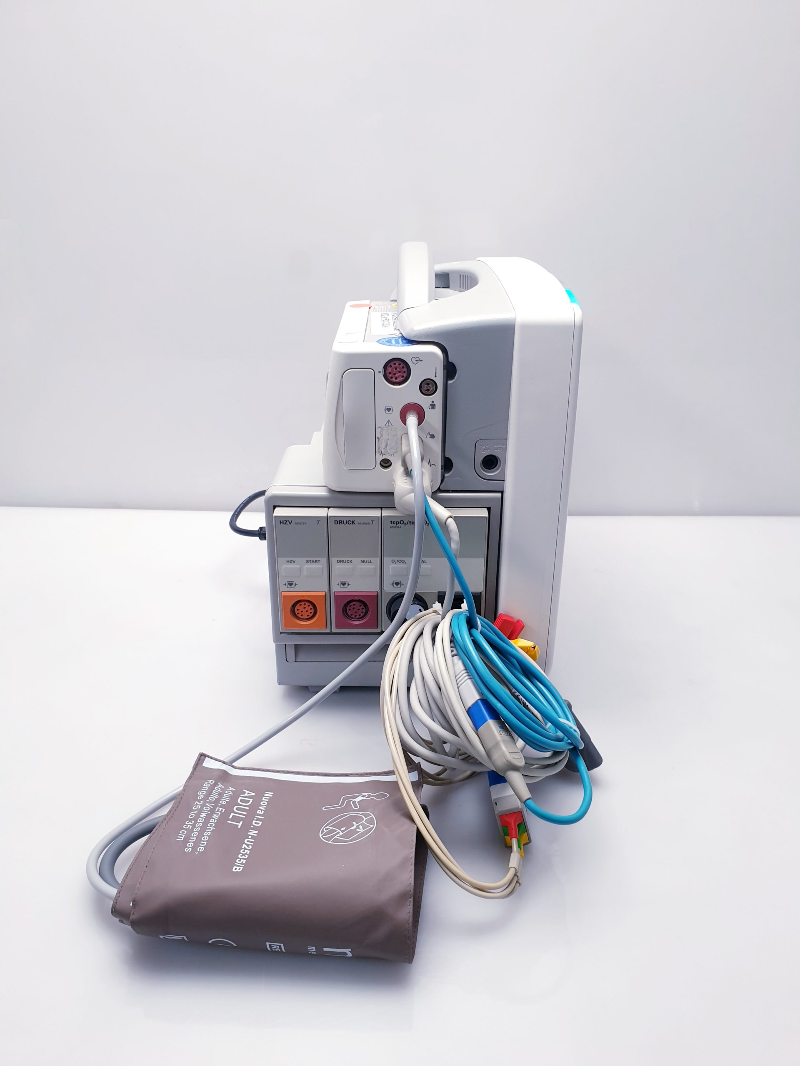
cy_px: 533
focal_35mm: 26
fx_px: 801
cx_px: 400
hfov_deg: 53.1
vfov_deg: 67.3
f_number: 2.4
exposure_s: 1/50
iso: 64
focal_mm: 4.3
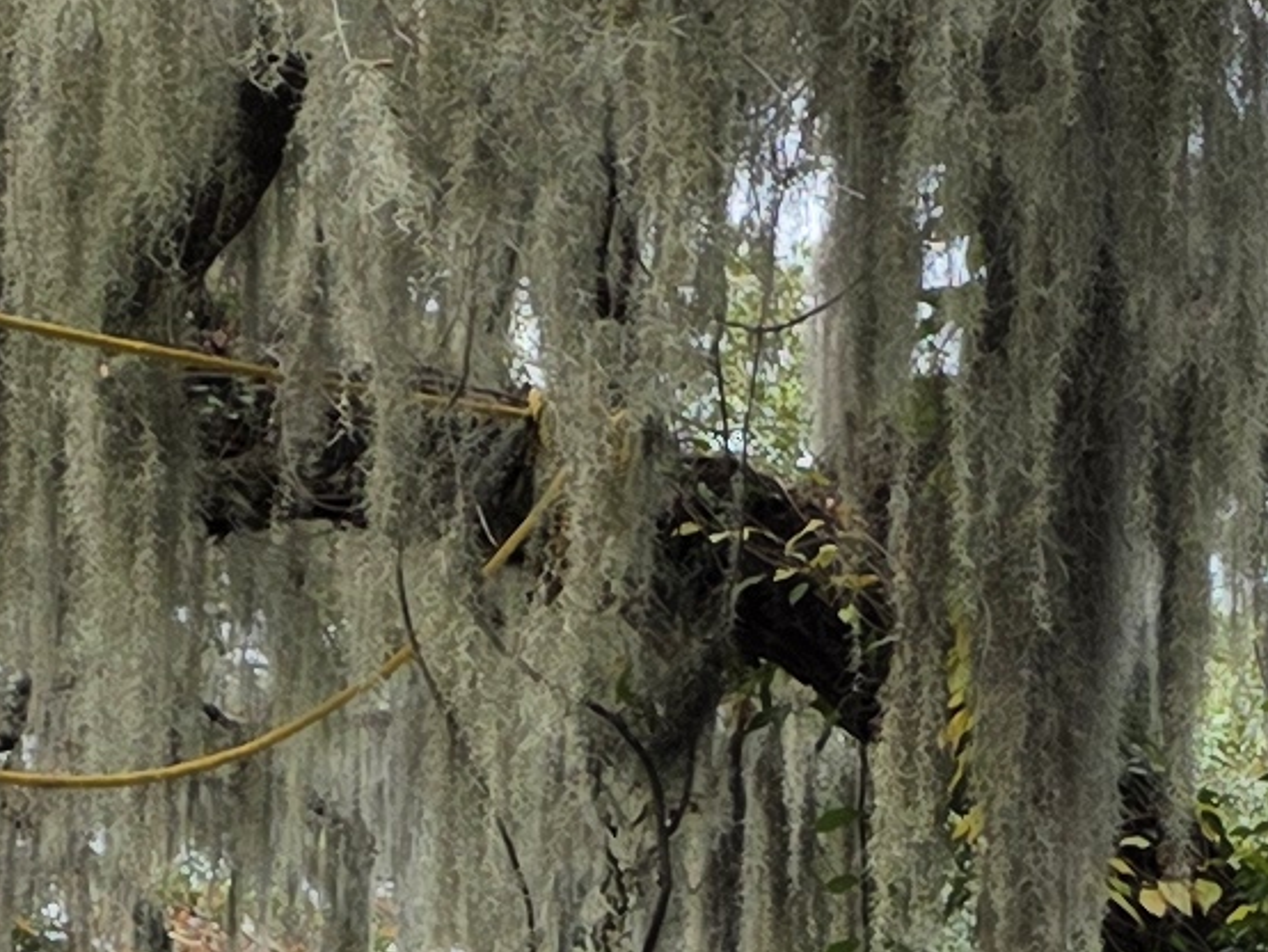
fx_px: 6083
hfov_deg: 11.9
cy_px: 1652
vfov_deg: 8.6
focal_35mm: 166
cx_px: 744
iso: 80
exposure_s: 1/1645
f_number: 1.7
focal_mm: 6.3
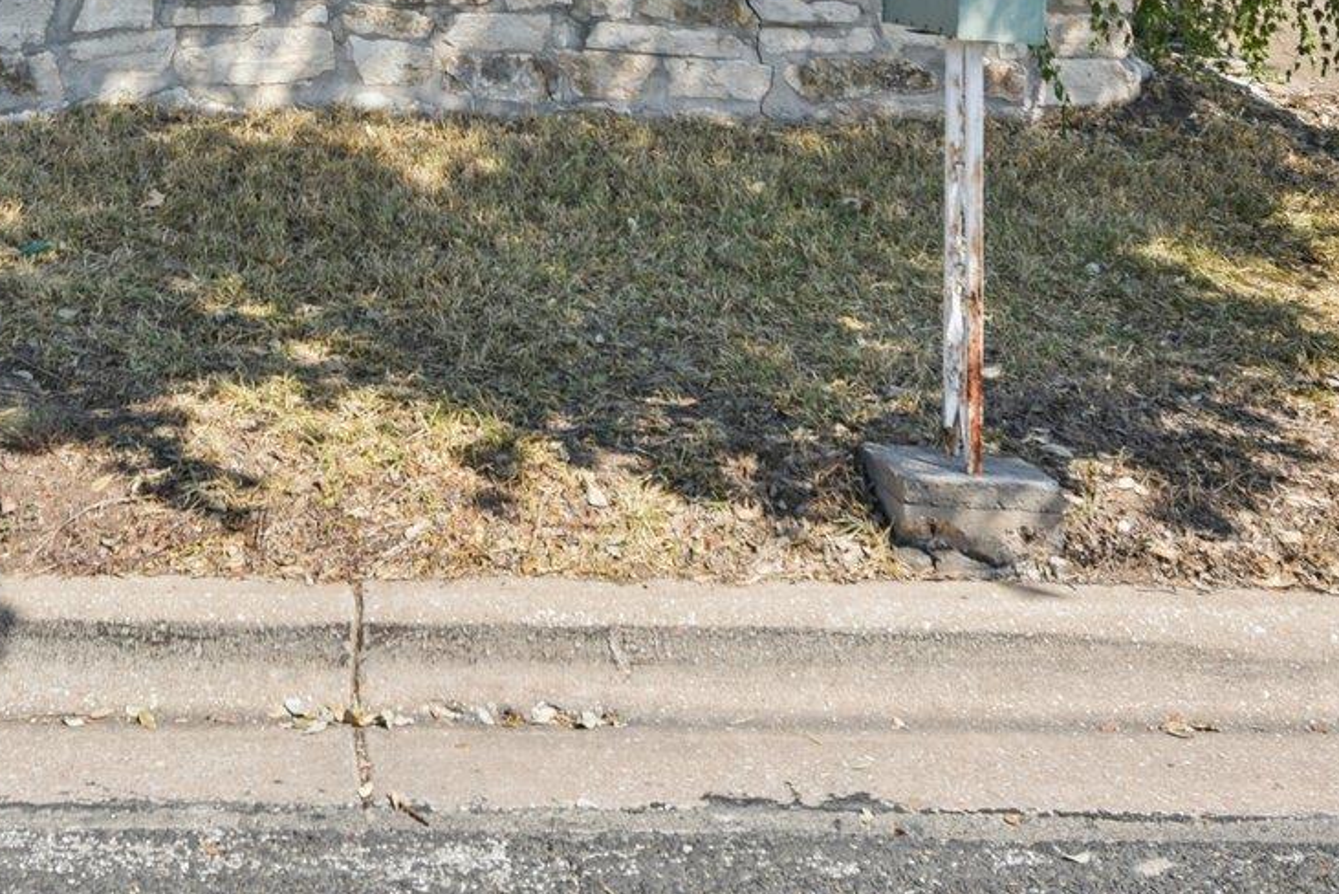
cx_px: 324
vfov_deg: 21.6
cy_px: -302
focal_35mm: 56
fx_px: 2084
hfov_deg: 34.8
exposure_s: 1/200
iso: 100
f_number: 8
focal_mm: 20
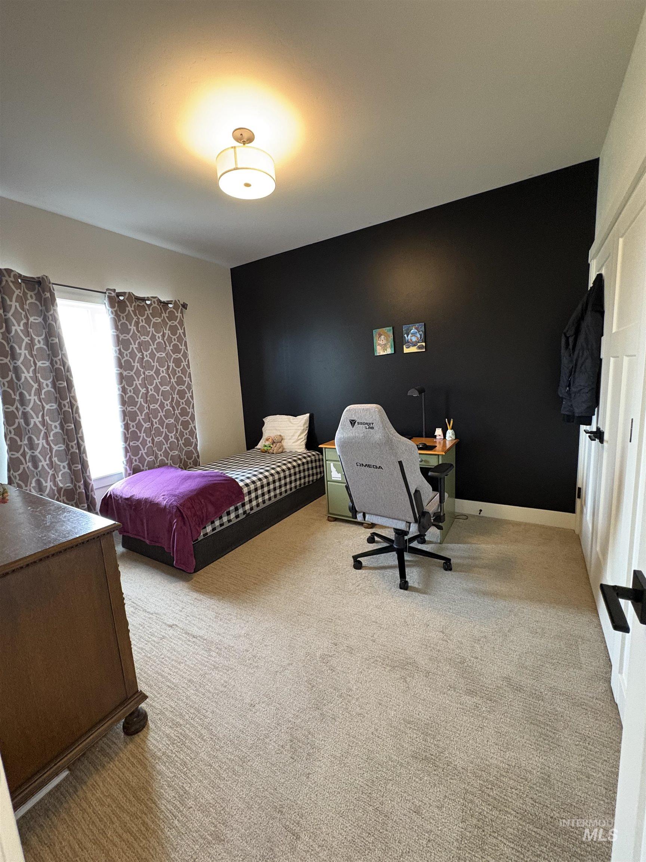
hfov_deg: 85.7
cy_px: 431
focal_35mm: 14
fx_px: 348
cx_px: 323
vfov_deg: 102.1
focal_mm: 2.22
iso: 500
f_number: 2.2
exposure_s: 1/60
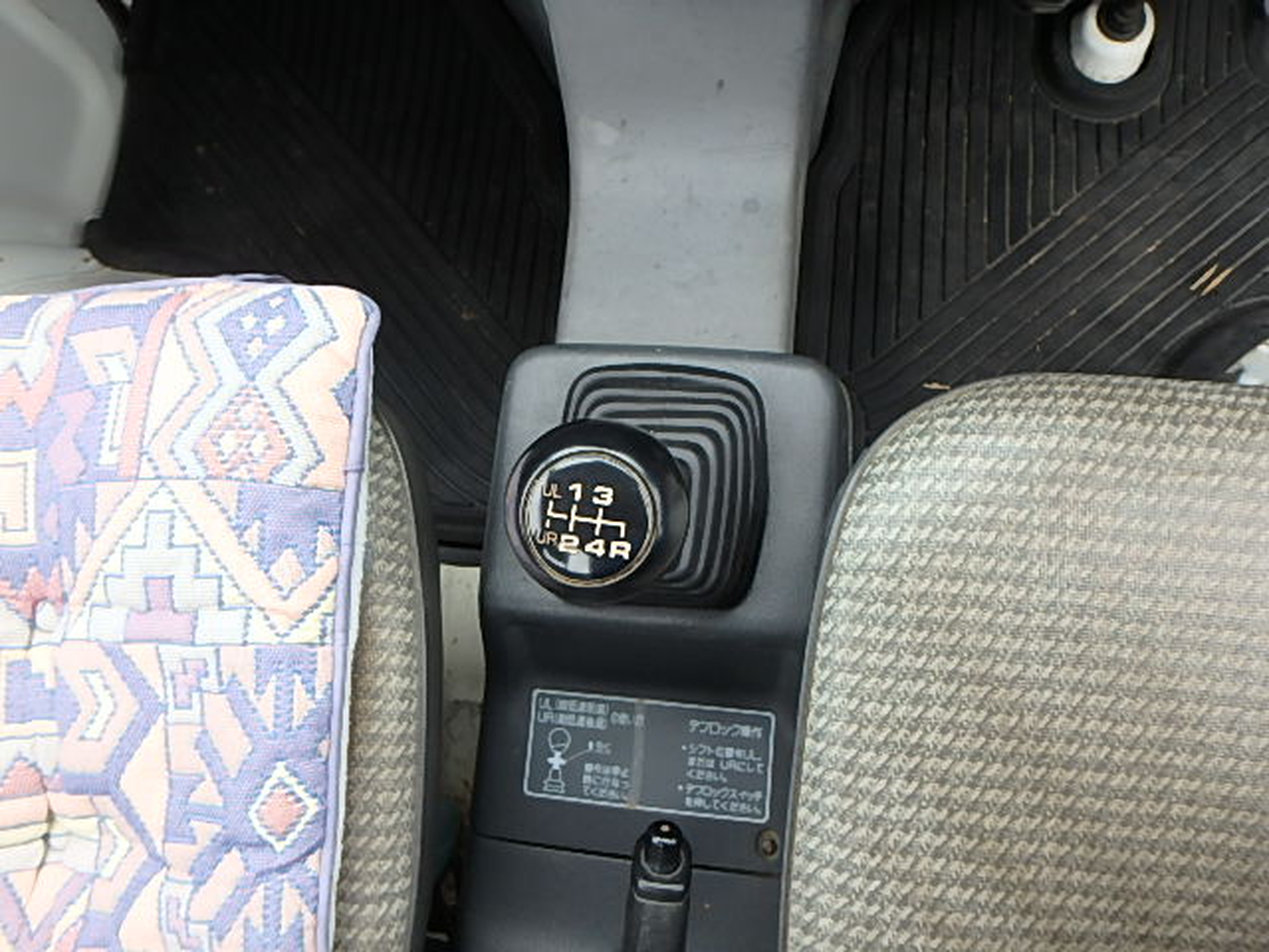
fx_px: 770
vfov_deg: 63.4
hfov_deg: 79.0
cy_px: 476
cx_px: 634
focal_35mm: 21
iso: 125
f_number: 3.5
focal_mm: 3.7
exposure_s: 1/60
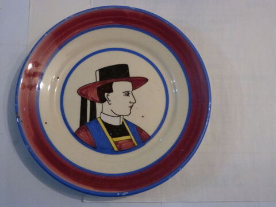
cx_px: 138
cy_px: 104
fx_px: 351
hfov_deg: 42.9
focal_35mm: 44
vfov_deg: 32.9
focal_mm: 7.8
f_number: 3.2
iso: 800
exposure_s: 1/20
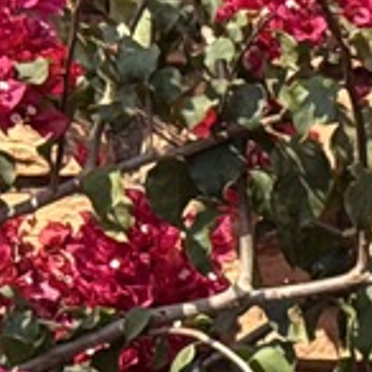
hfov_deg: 5.7
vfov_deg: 5.9
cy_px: 471
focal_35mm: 297
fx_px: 3611
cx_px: 828
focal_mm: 6.76
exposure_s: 1/2342
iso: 100
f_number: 1.78
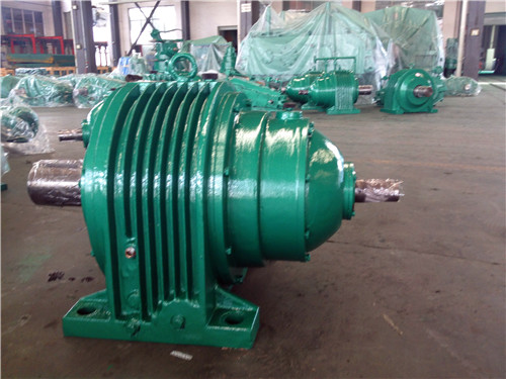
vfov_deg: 40.7
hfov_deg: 52.6
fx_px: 512
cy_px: 190
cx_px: 253
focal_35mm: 35
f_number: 2.4
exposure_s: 1/20
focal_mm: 4.28
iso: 64
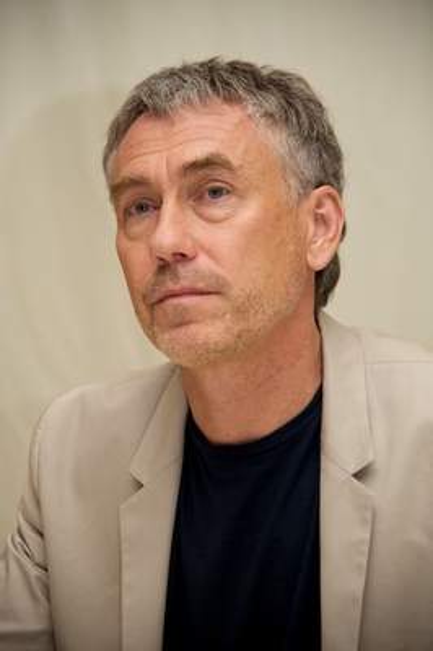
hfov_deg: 8.6
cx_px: 216
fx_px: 2891
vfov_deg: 12.8
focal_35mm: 160
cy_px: 326
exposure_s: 1/60
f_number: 5.6
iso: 800
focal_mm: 160
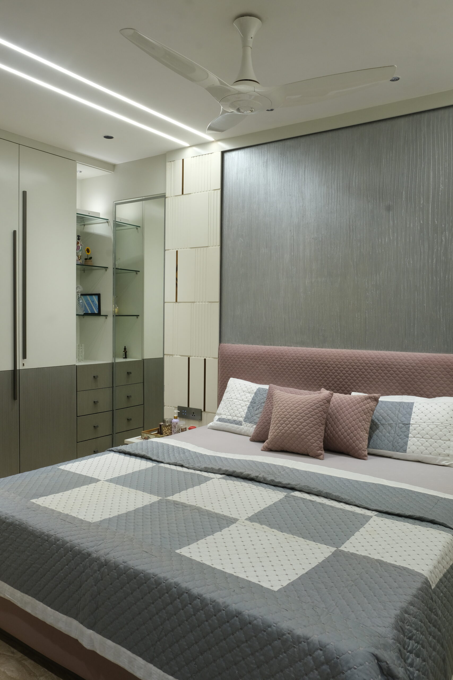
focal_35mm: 27
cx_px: 226
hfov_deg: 47.9
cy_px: 340
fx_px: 510
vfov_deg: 67.4
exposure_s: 1/10
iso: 640
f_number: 14
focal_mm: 18
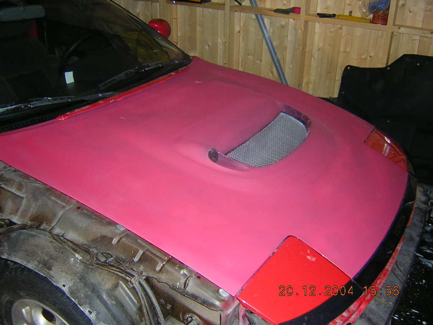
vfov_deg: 39.7
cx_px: 216
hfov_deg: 51.4
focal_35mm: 36
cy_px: 162
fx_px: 450
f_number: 2.6
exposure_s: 1/60.1
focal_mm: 4.7
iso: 224
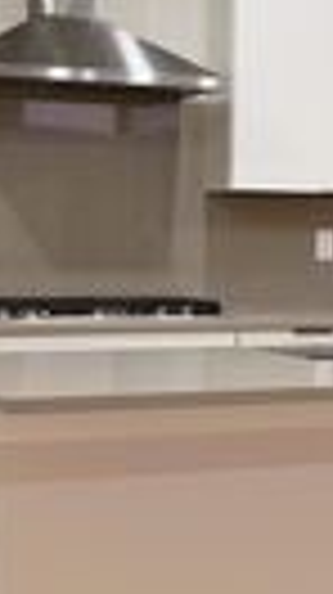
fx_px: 1558
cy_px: 227
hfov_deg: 11.8
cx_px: 459
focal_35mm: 99
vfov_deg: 21.5
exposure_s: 1/120
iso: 200
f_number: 1.78
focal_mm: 6.76
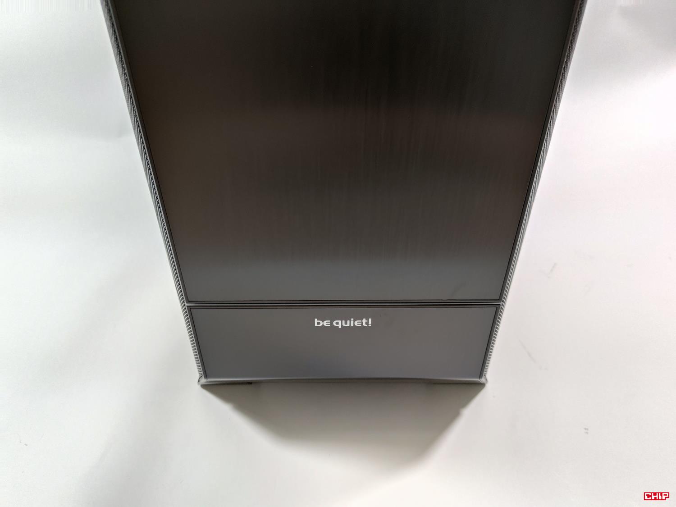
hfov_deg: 71.6
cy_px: 254
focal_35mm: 24
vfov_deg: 56.8
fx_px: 469
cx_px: 338
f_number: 1.85
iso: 532
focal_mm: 6.78
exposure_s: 1/33
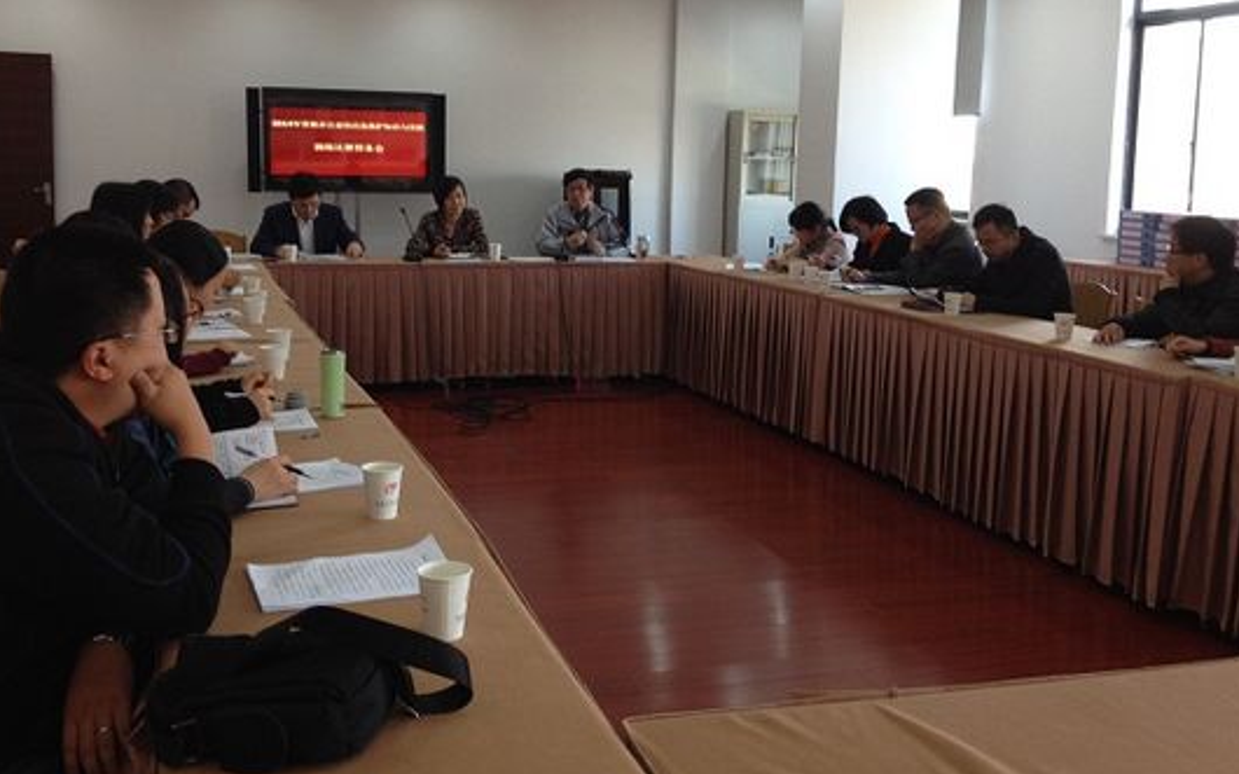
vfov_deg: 30.4
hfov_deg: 47.2
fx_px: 1418
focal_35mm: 42
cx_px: 608
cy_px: 297
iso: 64
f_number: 2.4
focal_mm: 4.28
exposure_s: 1/20
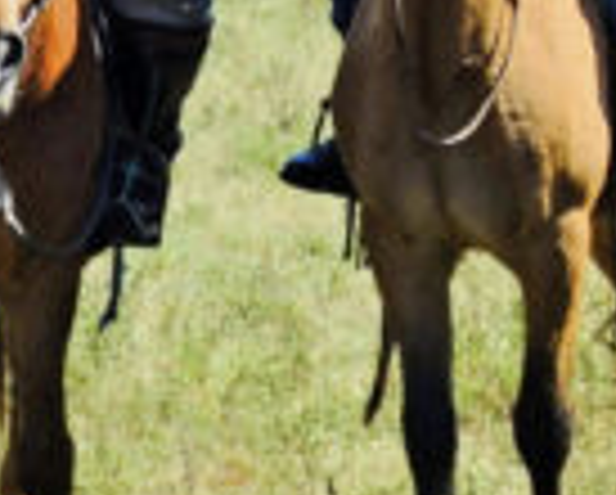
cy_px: -533
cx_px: 908
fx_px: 4984
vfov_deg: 5.5
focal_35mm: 273
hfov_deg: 7.0
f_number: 9
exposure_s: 1/320
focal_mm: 26
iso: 200
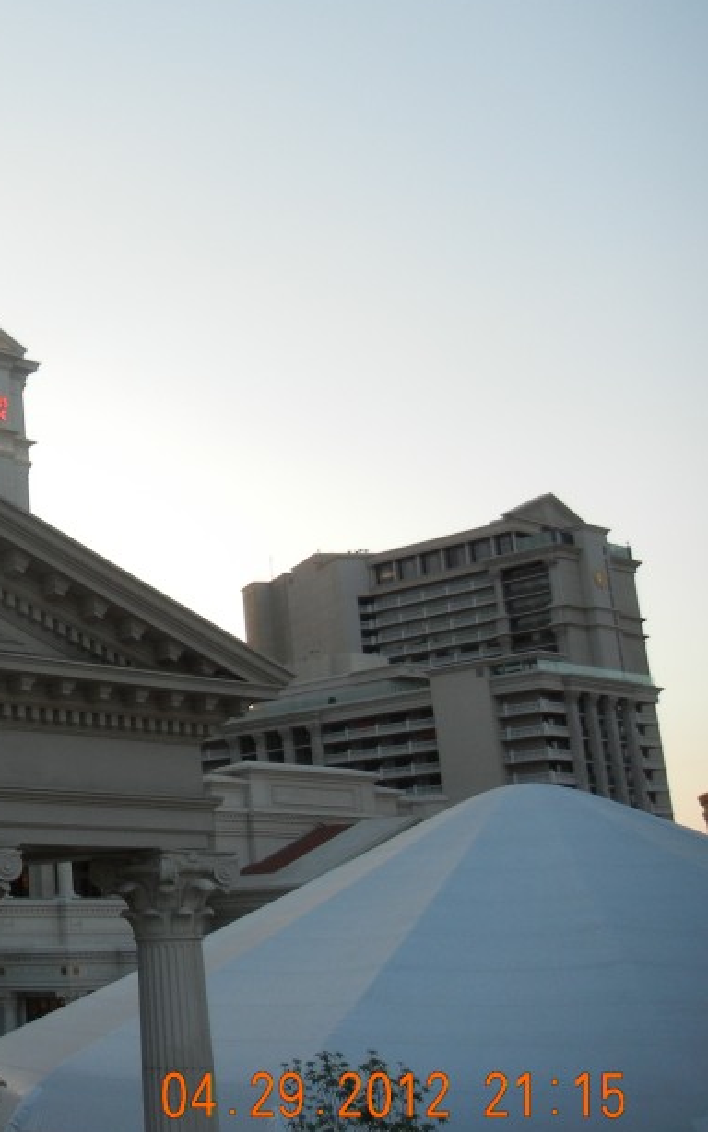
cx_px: -203
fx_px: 1635
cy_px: 535
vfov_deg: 38.2
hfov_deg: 22.0
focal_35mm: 53
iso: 160
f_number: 3.5
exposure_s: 1/150
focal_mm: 5.4
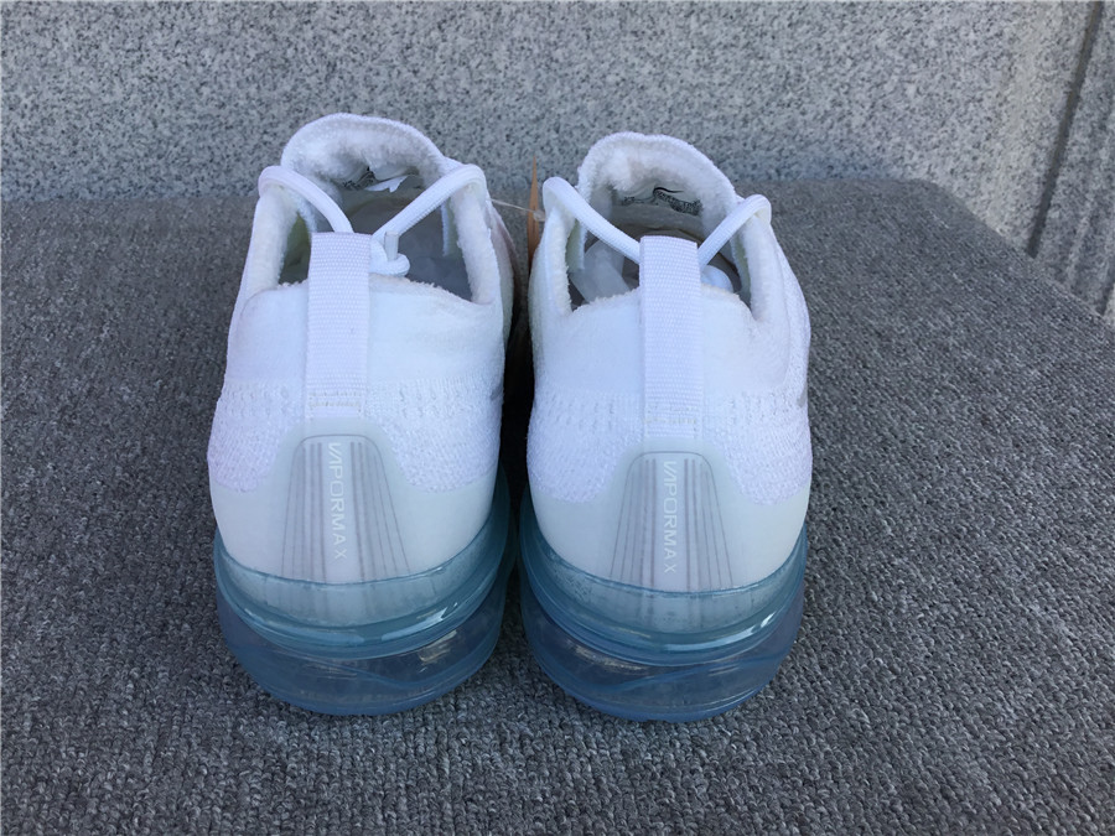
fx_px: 999
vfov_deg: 45.4
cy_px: 418
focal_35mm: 31
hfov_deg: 58.4
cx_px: 558
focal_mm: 3.3
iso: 25
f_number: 2.4
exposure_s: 1/323
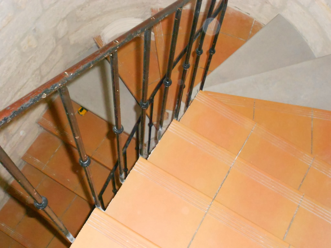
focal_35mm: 49
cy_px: 124
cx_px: 166
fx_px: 469
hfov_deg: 38.9
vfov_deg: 29.7
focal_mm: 8.8
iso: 800
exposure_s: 1/60
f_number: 4.5
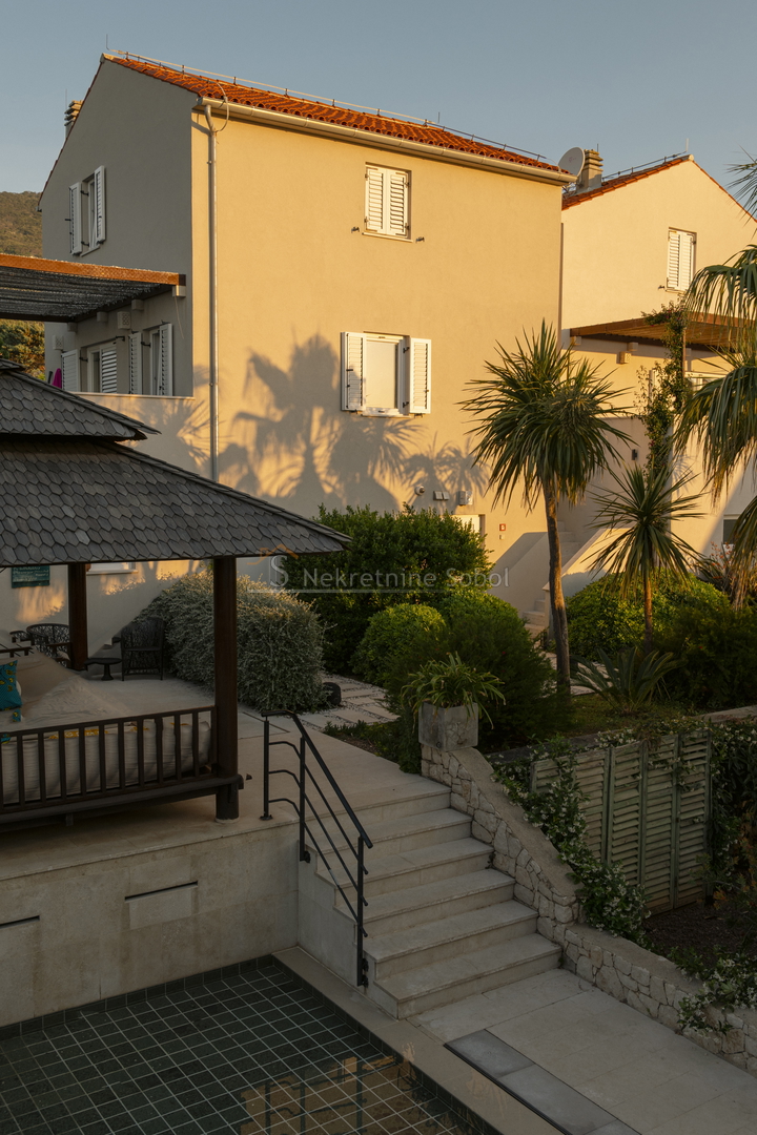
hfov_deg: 37.9
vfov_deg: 54.4
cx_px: 378
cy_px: 568
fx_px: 1104
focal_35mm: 35
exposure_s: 1/80
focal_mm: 35
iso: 200
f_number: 8
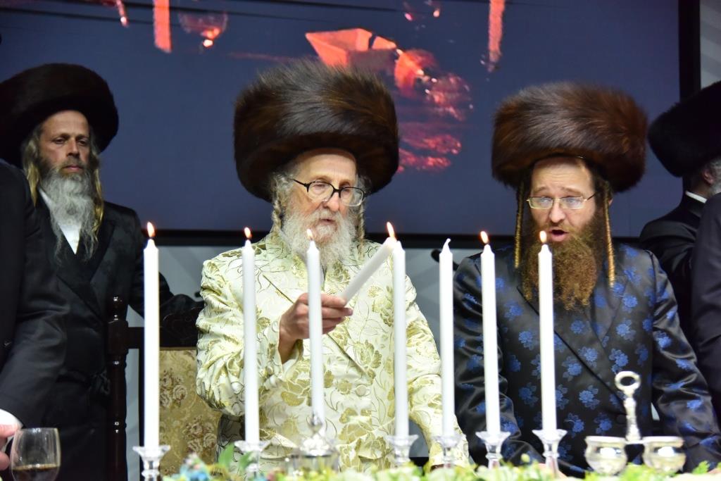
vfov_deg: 20.9
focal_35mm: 65
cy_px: 240
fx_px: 1302
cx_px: 360
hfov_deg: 31.0
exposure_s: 1/500
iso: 2000
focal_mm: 65
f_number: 4
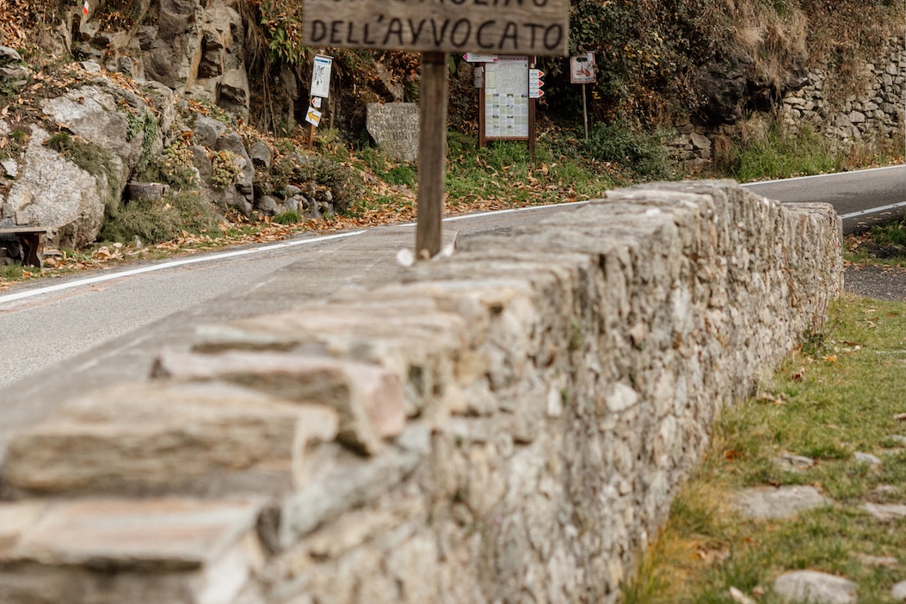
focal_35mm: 95
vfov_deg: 14.3
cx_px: 673
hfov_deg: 21.3
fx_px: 2391
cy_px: 108
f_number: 2.8
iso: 320
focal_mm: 50
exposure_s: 1/2500
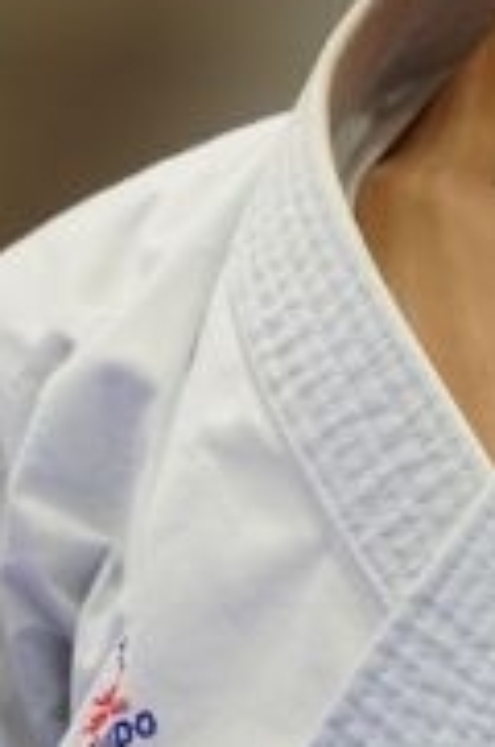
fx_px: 55028
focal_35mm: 2658
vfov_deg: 0.8
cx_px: 652
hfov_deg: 0.5
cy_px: 966
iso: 1250
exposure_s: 1/400
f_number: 2.8
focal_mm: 400
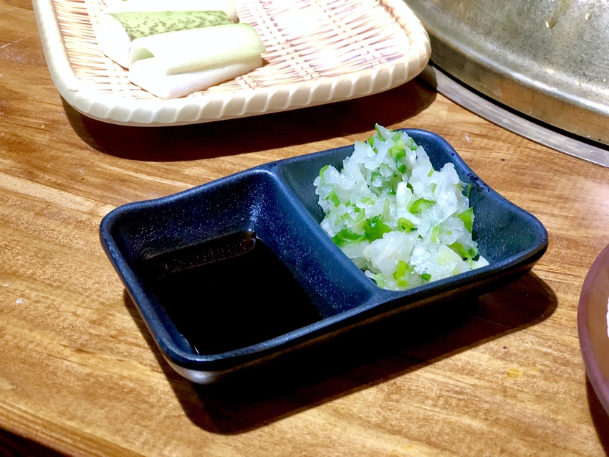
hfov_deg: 33.8
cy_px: 228
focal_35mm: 57
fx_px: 1003
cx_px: 304
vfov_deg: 25.6
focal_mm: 6.6
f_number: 2.8
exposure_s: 1/60
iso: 320
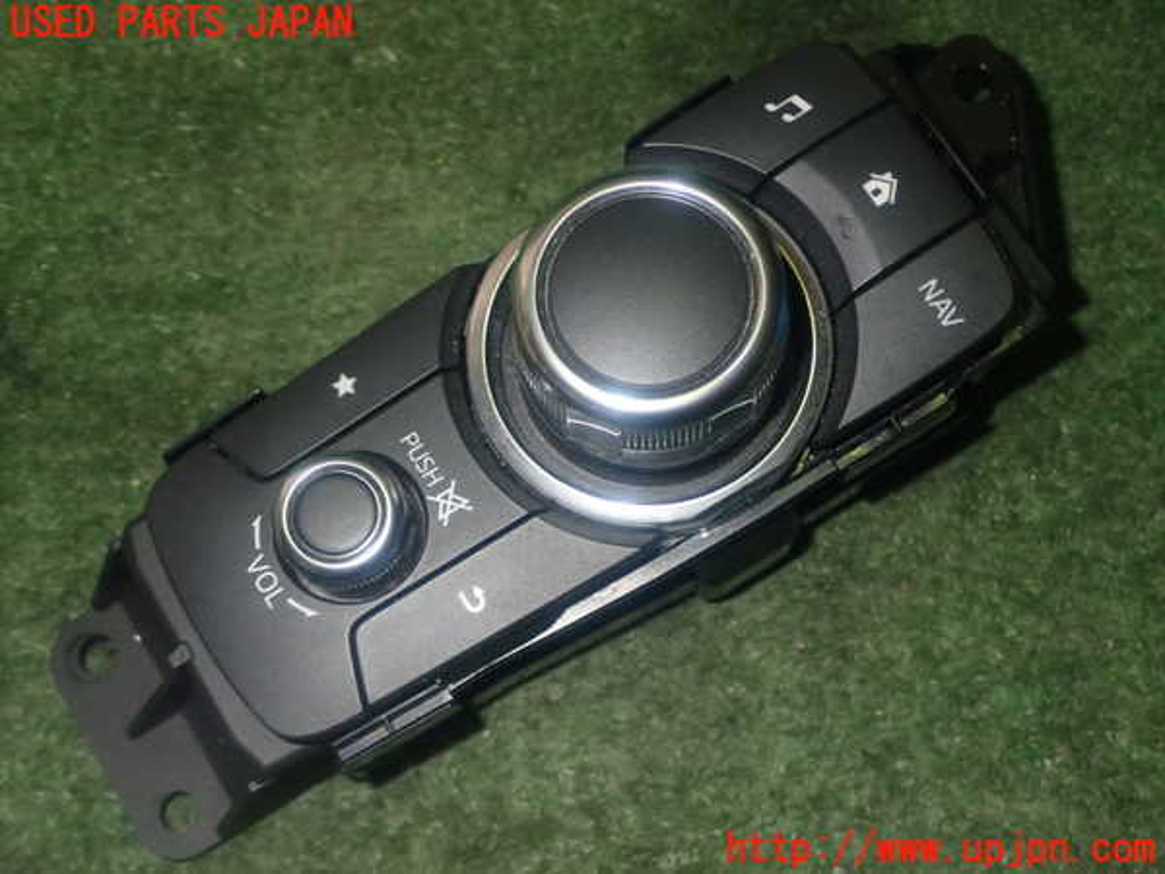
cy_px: 437
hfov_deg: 40.4
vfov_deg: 30.9
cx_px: 582
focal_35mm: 47
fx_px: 1582
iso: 500
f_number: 9
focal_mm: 8.4
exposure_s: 1/50
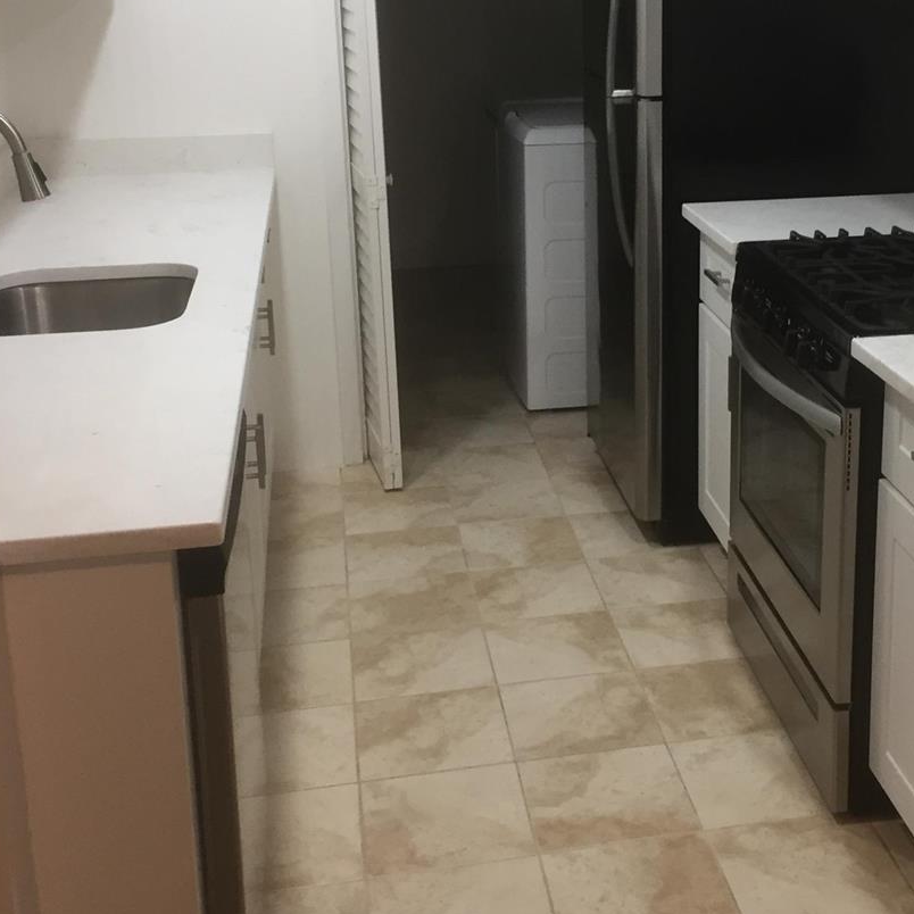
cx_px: 626
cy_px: 273
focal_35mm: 49
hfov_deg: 34.3
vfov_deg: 34.2
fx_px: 1464
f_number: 2.2
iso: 50
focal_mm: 4.15
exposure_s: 1/30
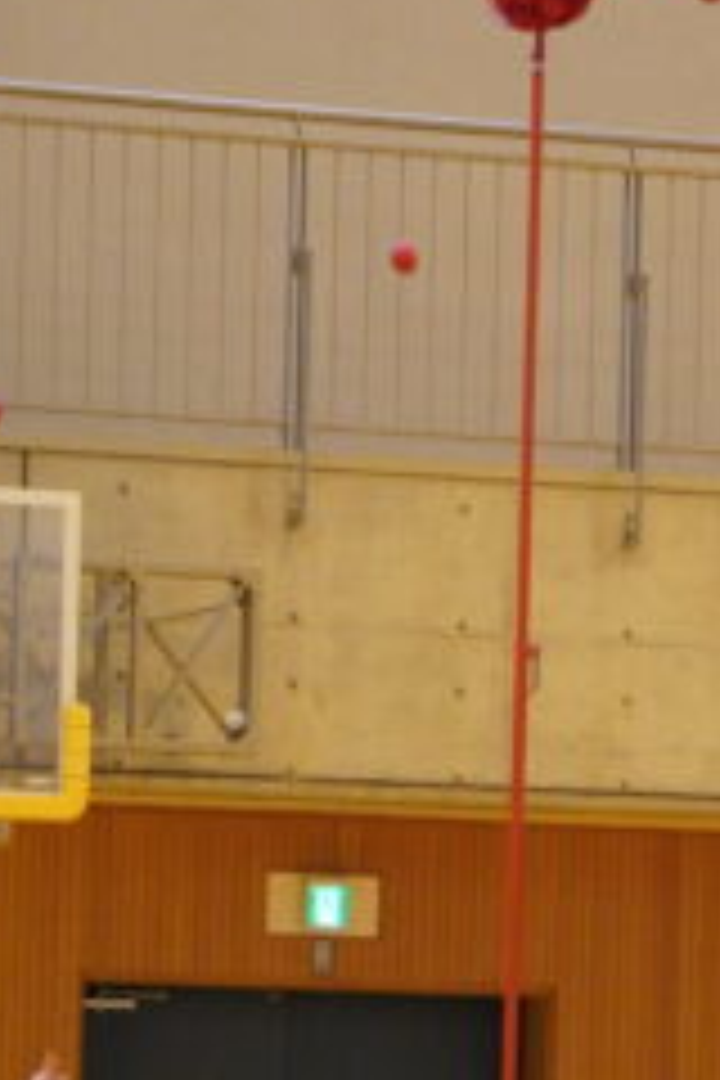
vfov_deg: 8.3
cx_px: 472
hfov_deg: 5.6
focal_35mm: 247
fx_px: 7411
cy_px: 806
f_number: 5
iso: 6400
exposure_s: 1/200
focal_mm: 79
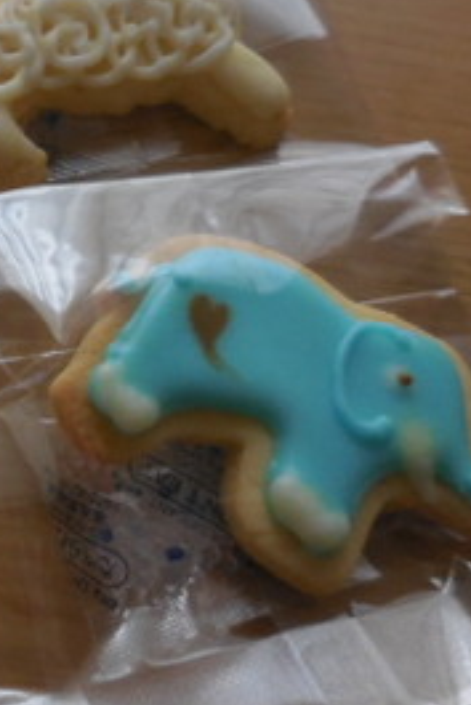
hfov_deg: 24.8
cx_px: -98
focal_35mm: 49
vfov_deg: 40.2
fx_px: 960
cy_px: 289
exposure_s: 1/30
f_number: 3.3
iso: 400
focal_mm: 4.5
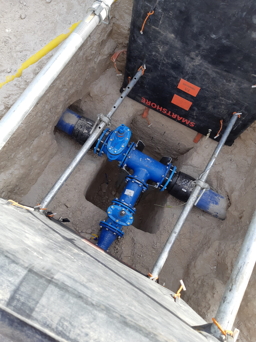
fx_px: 256
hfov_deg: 53.1
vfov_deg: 67.3
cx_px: 128
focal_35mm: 26
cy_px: 171
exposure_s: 1/523
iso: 40
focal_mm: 3.93
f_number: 1.7
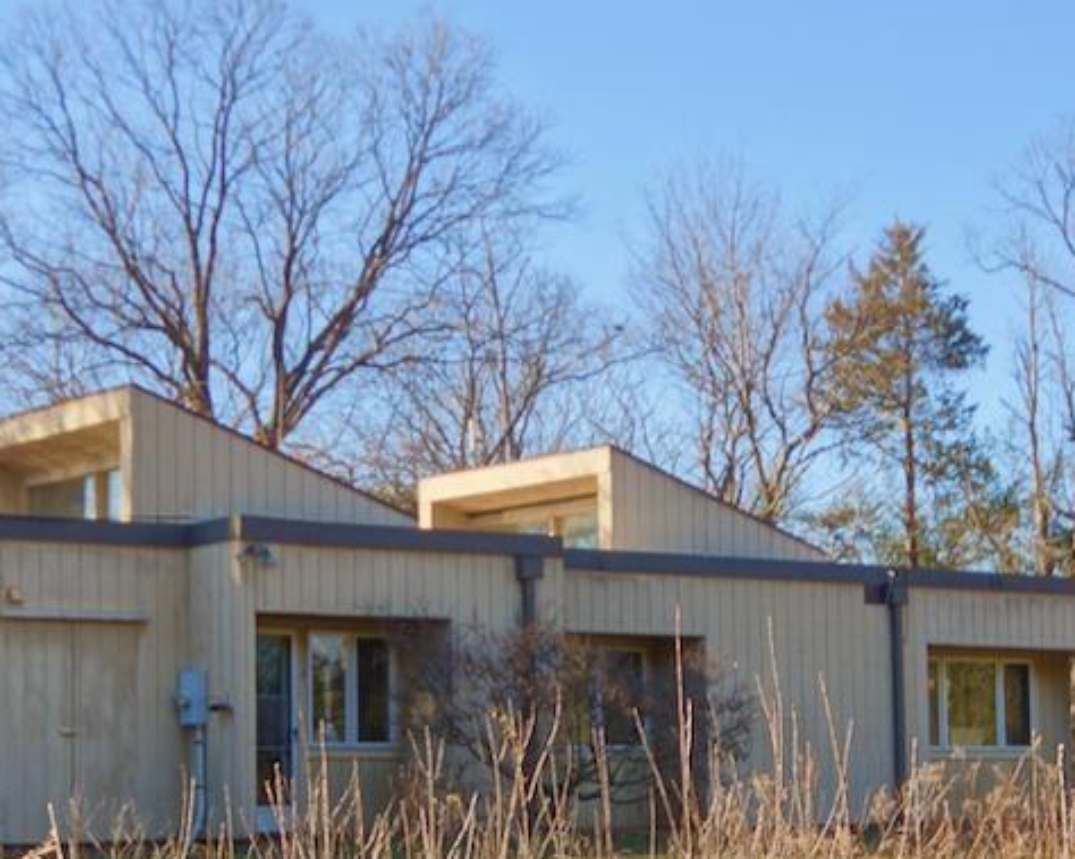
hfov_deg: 25.0
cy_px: 478
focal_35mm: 76
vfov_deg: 20.2
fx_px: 2418
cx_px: 392
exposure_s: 1/125
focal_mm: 20
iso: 100
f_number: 8
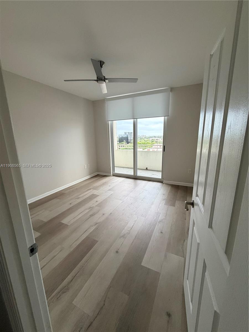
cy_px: 166
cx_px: 124
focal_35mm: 14
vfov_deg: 102.1
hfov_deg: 85.7
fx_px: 134
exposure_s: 1/64
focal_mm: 2.22
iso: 320
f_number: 2.2
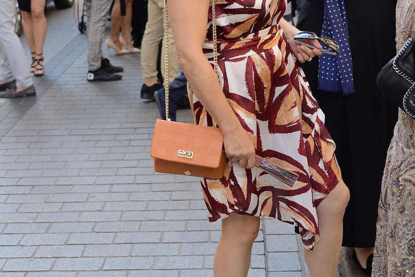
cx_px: 190
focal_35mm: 79
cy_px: 92
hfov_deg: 25.7
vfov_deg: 17.2
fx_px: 911
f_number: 5.6
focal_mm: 48
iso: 1250
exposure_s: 1/640
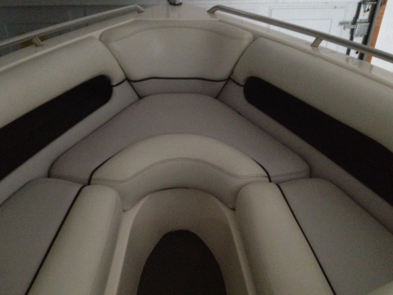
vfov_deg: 34.3
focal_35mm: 42
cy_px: 175
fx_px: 477
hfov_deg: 44.7
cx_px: 179
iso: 800
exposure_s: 1/15
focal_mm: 4.28
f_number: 2.4
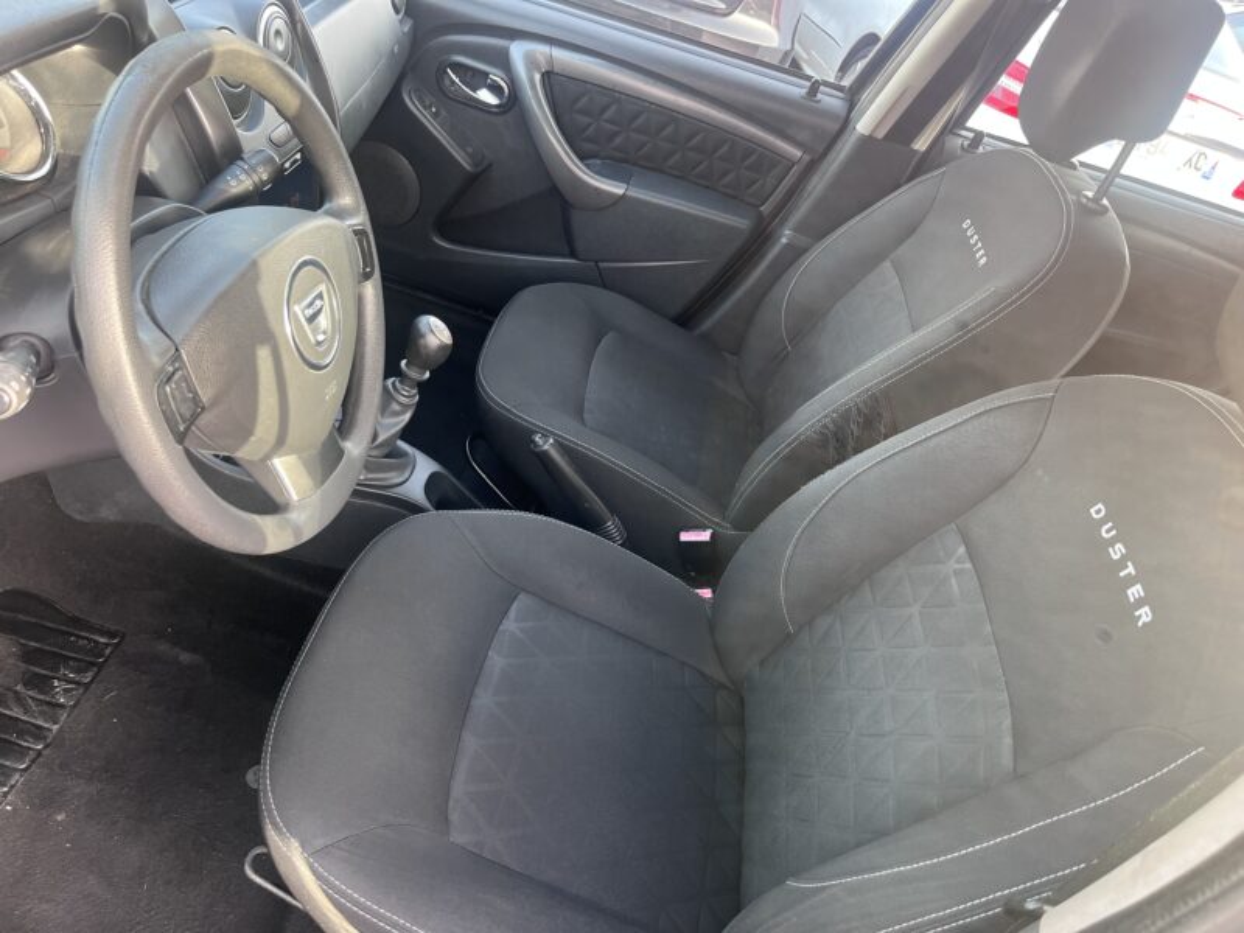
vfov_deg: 53.1
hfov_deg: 67.3
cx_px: 622
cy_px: 466
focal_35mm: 26
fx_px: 934
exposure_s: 1/102
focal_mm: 5.1
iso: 125
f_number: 1.6
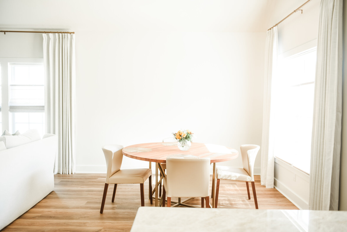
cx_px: 174
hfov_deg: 58.7
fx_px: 309
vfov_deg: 41.1
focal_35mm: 32
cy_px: 116
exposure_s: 1/30
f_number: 2.8
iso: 100
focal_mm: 32
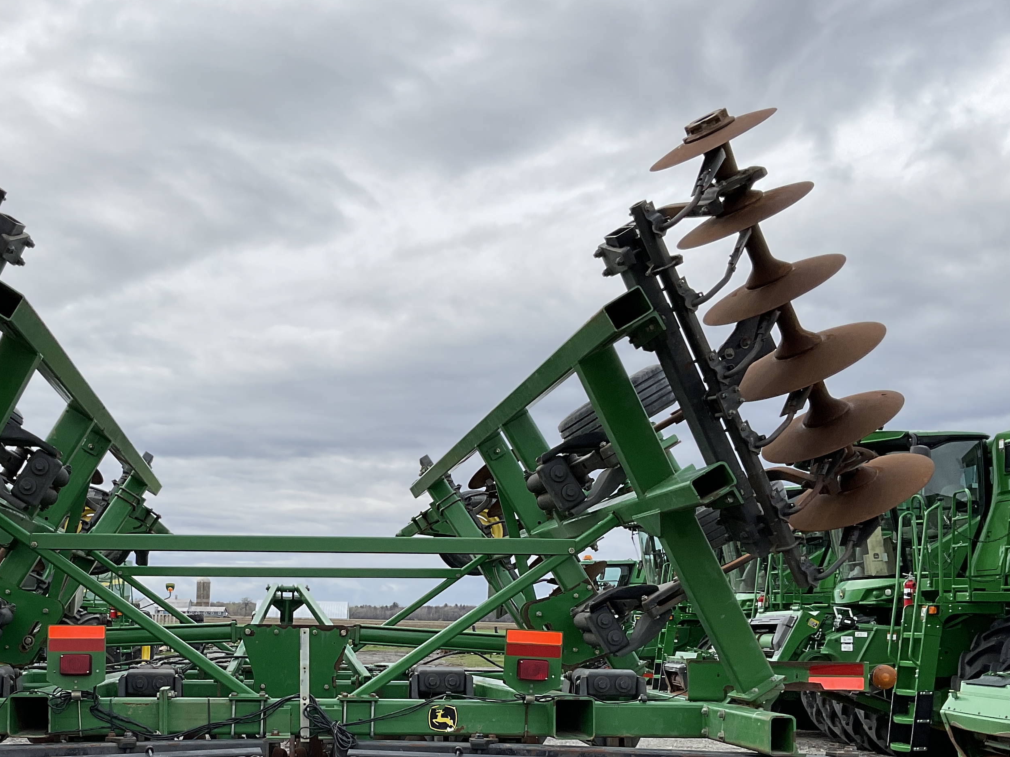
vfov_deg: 30.1
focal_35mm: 47
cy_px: 608
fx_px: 1371
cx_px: 327
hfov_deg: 39.9
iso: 16
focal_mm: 3
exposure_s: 1/1534
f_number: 1.8
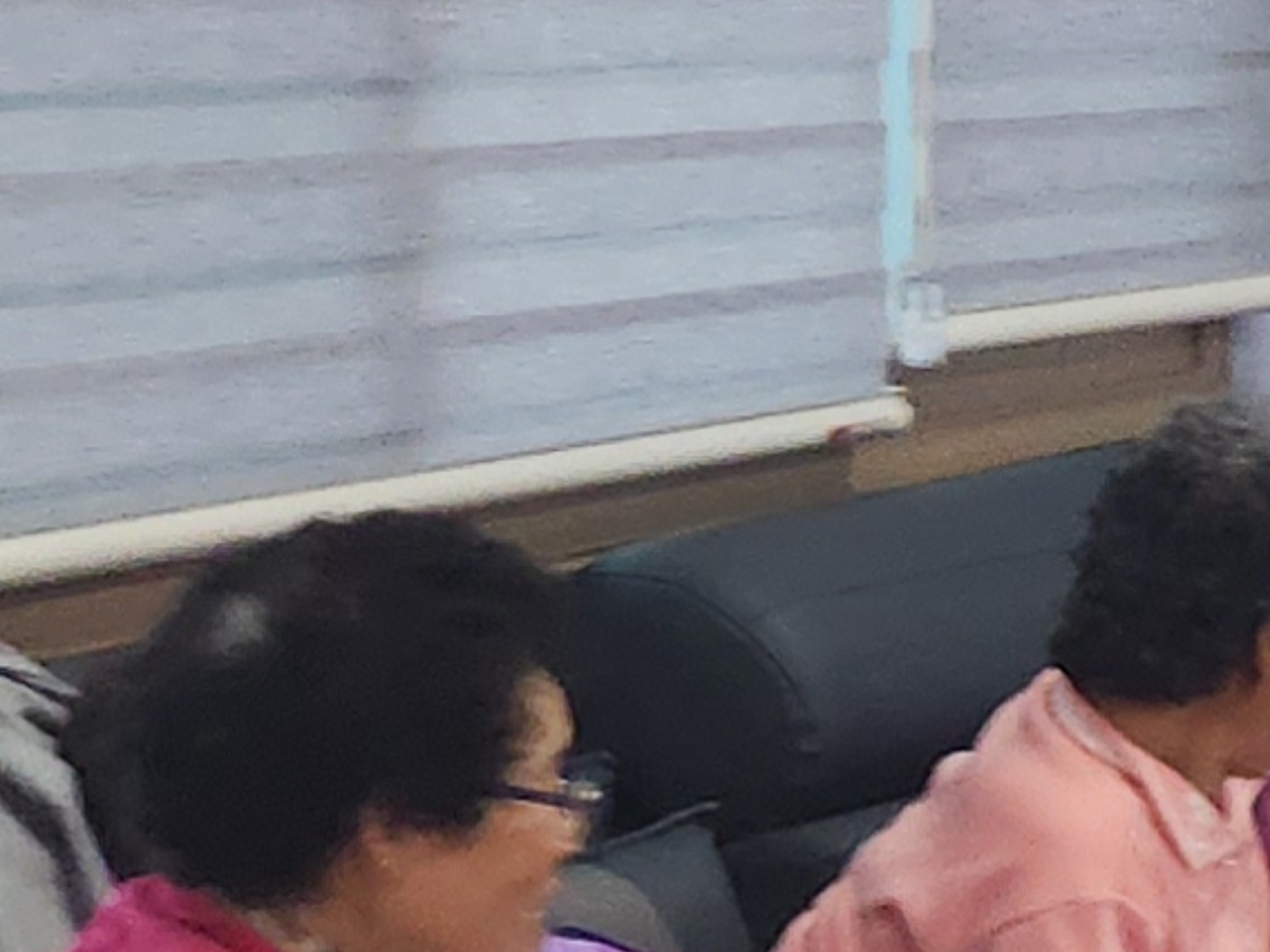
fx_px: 5943
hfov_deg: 9.2
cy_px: 431
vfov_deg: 9.2
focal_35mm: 162
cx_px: 4020
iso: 200
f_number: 1.8
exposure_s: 1/120
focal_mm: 5.4
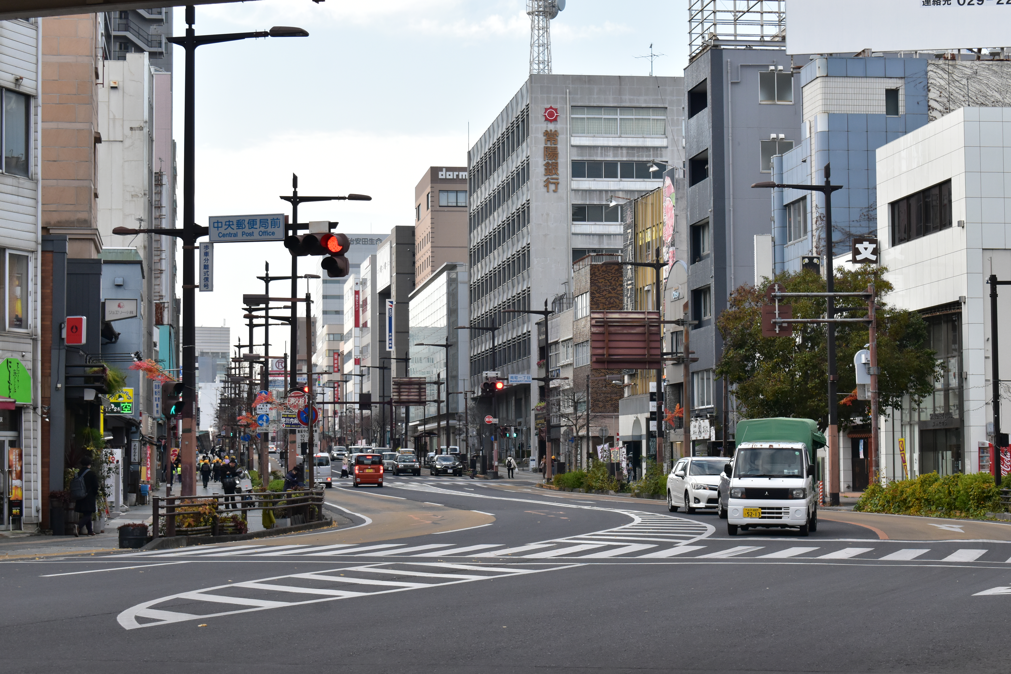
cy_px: 337
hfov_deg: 26.0
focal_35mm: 78
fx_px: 2190
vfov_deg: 17.5
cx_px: 506
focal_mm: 52
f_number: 8
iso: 800
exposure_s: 1/400
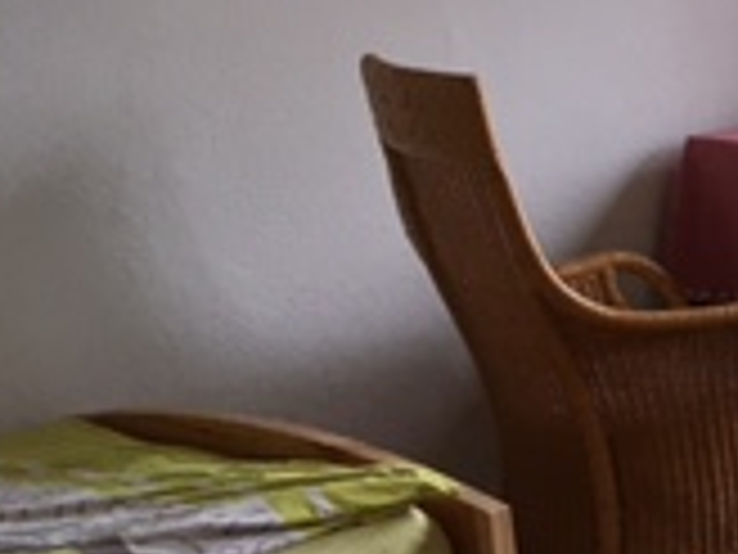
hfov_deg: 14.8
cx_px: 1408
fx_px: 2409
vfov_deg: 13.1
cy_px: 387
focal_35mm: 113
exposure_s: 1/33
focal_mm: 4.15
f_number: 2.2
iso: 25
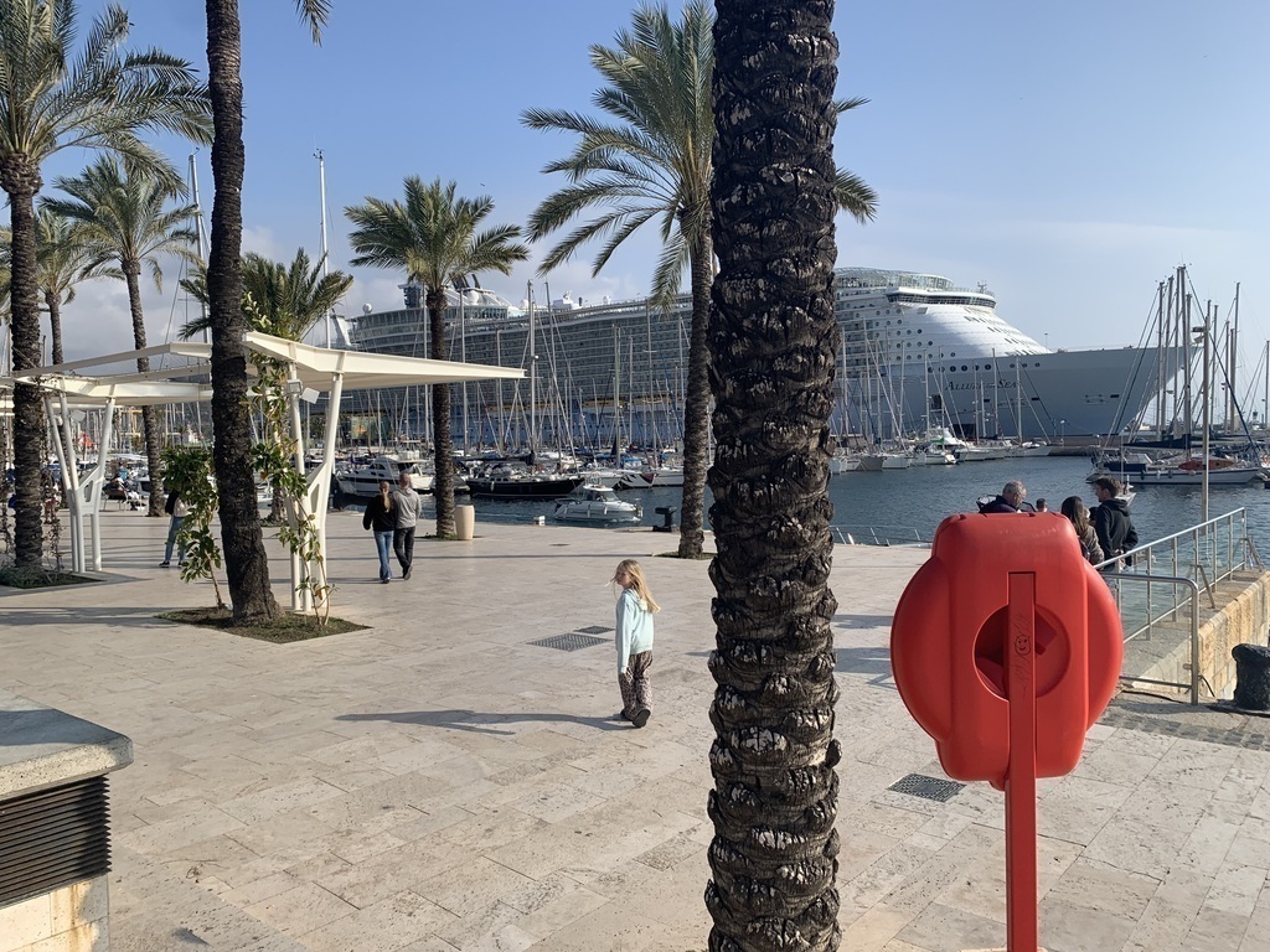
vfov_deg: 53.1
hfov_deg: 67.3
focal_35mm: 26
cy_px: 476
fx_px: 954
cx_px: 635
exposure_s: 1/2833
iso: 25
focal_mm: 4.25
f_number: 1.8
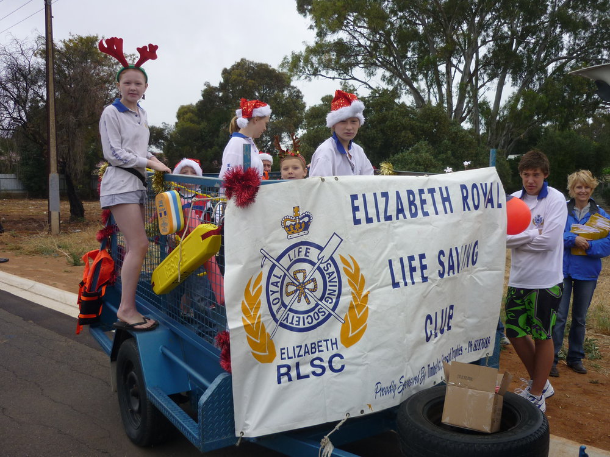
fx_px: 582
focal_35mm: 33
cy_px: 228
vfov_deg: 42.9
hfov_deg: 55.4
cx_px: 305
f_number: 2.8
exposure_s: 1/250
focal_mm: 5.5
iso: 80
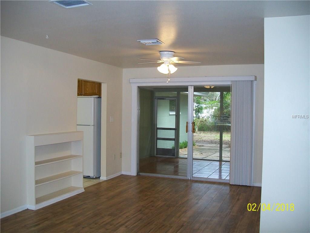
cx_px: 155
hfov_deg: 54.0
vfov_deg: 41.8
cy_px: 116
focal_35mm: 34
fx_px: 304
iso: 160
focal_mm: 6.1
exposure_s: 1/60
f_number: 2.7
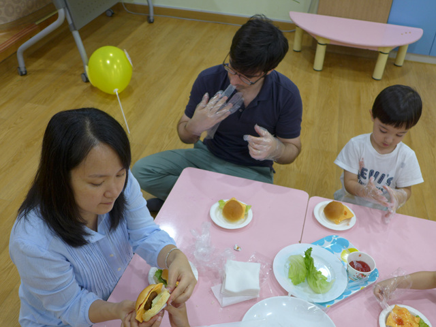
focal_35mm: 37
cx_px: 218
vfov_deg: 38.7
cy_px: 164
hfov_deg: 50.1
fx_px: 466
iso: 100
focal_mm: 7.3
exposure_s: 1/80
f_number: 1.7
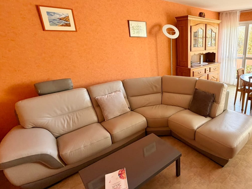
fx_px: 153
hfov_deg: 73.6
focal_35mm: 21
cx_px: 188
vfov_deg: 63.3
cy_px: 85
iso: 160
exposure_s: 1/121
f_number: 2.2
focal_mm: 2.22
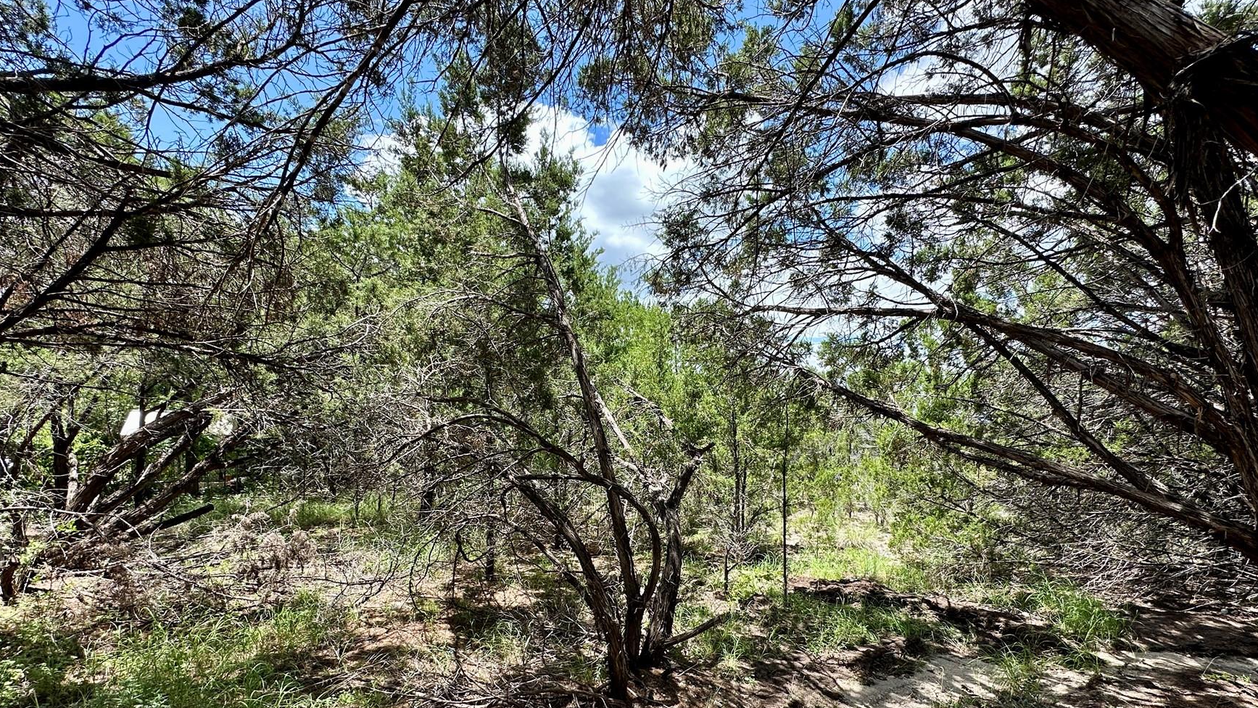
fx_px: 600
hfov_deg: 92.6
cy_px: 444
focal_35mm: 18
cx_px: 653
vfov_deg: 60.2
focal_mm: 2.22
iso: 40
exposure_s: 1/491
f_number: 2.2
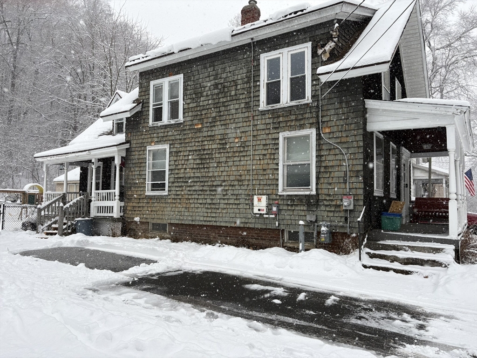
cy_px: 179
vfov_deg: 53.1
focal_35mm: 26
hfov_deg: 67.3
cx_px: 238
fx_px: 358
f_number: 1.6
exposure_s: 1/539
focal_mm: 5.96
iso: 50
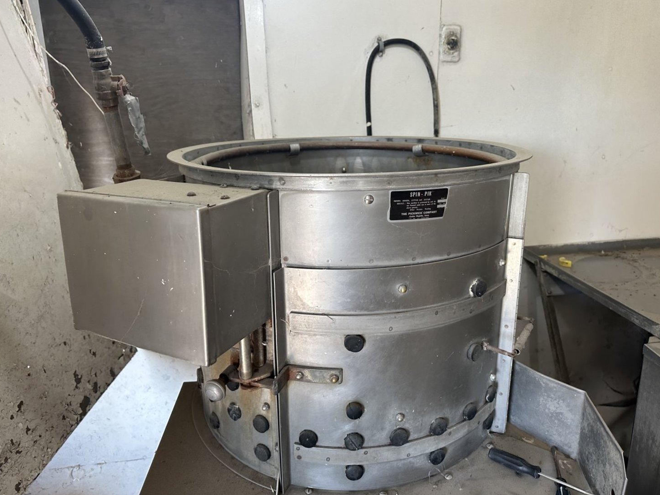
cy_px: 240
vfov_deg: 54.8
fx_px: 477
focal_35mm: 25
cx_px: 330
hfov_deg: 69.4
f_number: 1.78
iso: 125
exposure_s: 1/120
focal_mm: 6.86
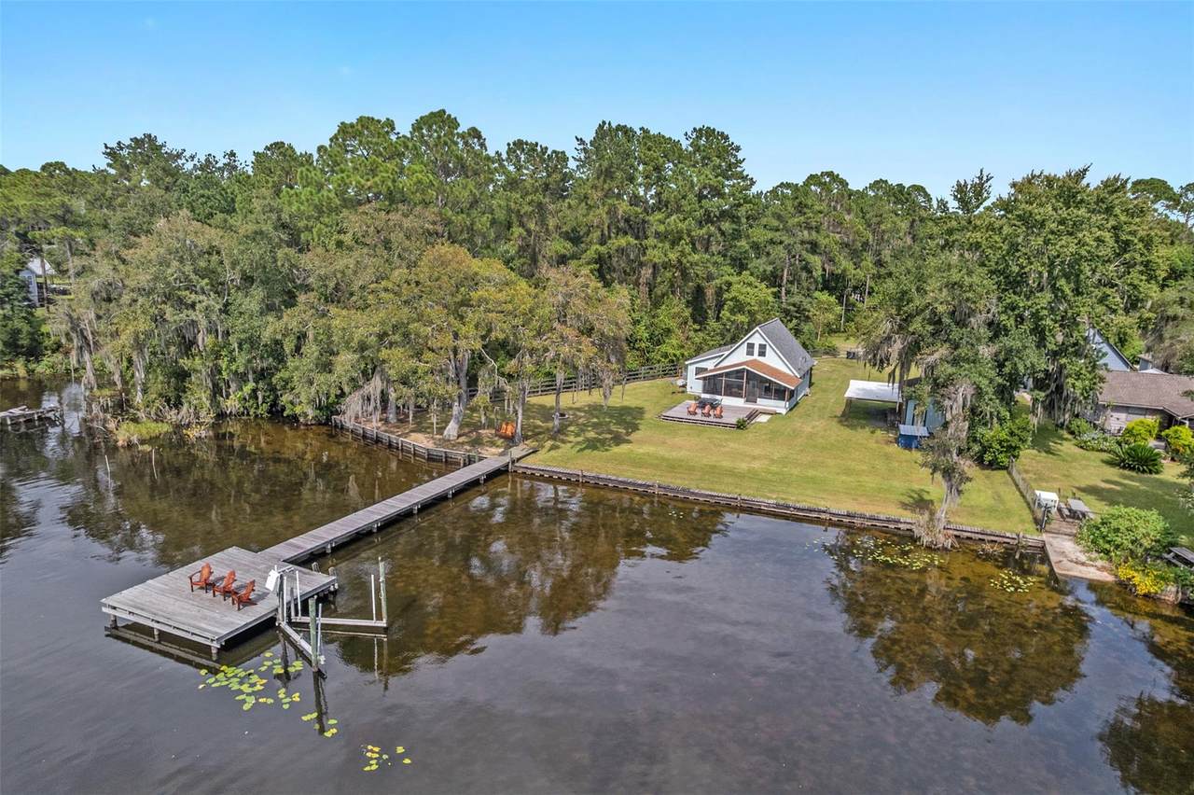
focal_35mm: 22
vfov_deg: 57.2
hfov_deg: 78.6
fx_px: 729
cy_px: 398
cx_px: 597
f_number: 2.8
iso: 110
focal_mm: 8.38
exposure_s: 1/1250
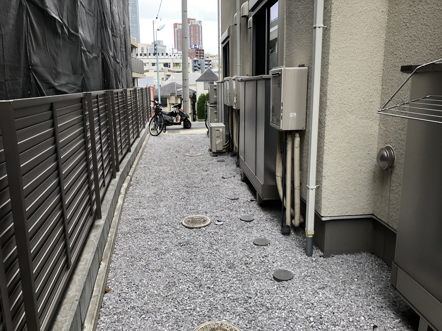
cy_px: 166
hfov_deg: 63.4
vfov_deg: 49.8
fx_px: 358
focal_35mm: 28
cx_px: 221
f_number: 1.8
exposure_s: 1/120
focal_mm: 3.99
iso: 32
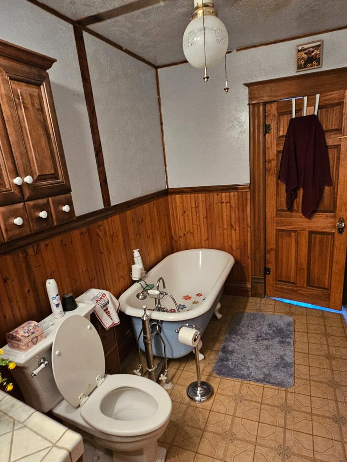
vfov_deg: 81.6
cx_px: 182
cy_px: 252
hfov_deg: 65.9
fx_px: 267
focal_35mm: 20
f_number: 2.2
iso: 640
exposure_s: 1/30
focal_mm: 2.2
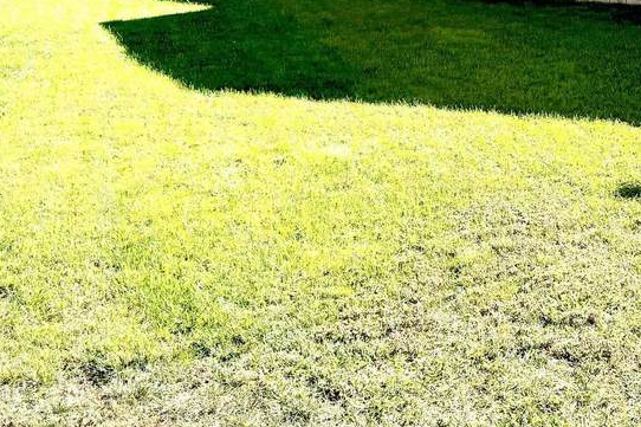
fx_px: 1050
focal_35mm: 59
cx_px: 532
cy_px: -45
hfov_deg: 32.8
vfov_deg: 21.7
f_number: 1.78
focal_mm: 6.76
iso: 100
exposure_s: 1/4673
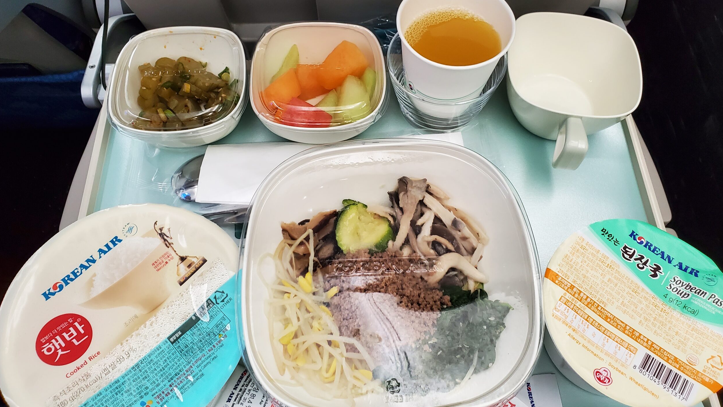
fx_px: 556
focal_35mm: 29
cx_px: 358
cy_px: 212
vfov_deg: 40.2
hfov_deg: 66.1
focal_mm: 4.3
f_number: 2.4
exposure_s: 1/40
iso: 500
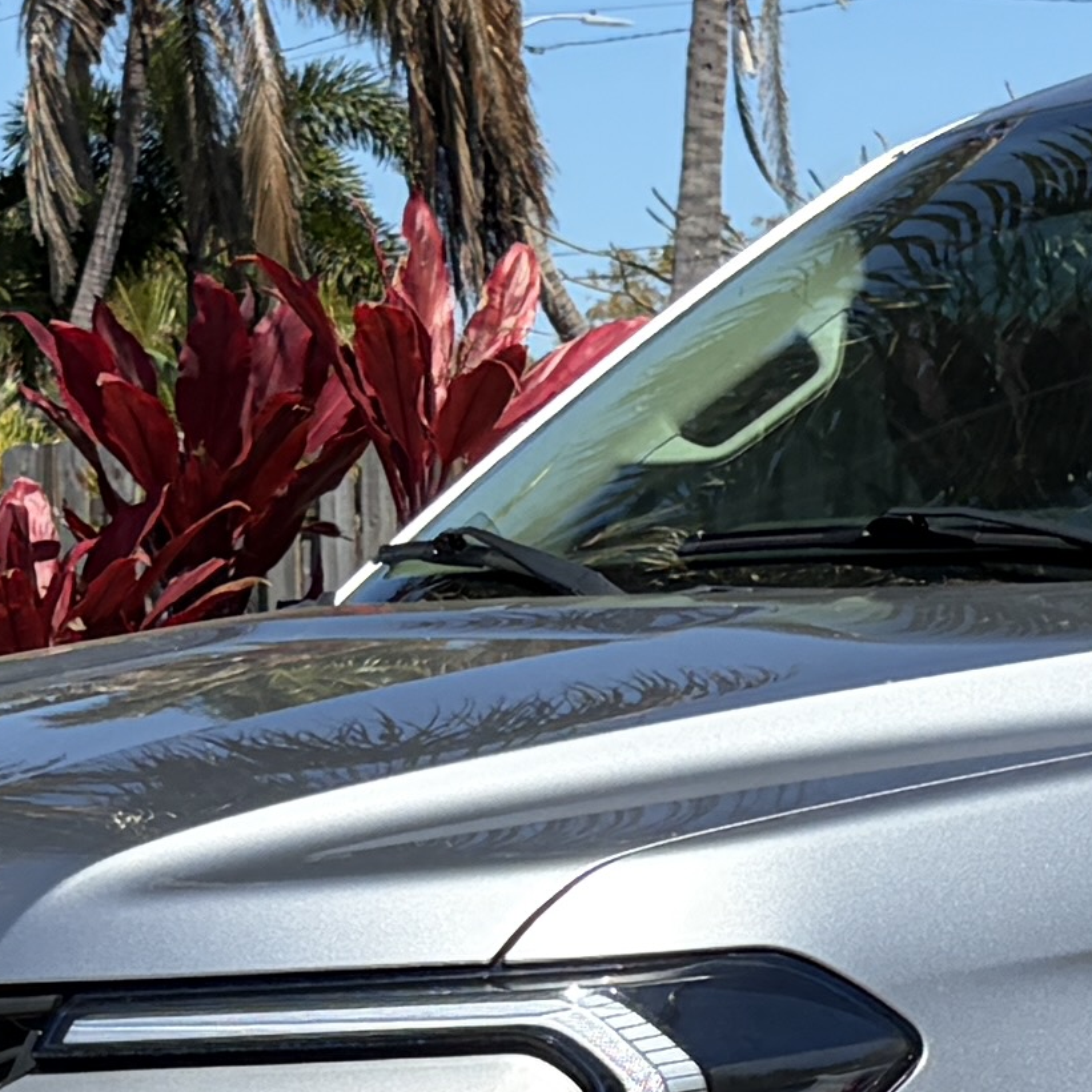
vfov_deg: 10.9
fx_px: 5710
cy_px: 557
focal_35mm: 160
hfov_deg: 10.9
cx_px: 226
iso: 64
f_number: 1.6
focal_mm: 5.96
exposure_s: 1/5814
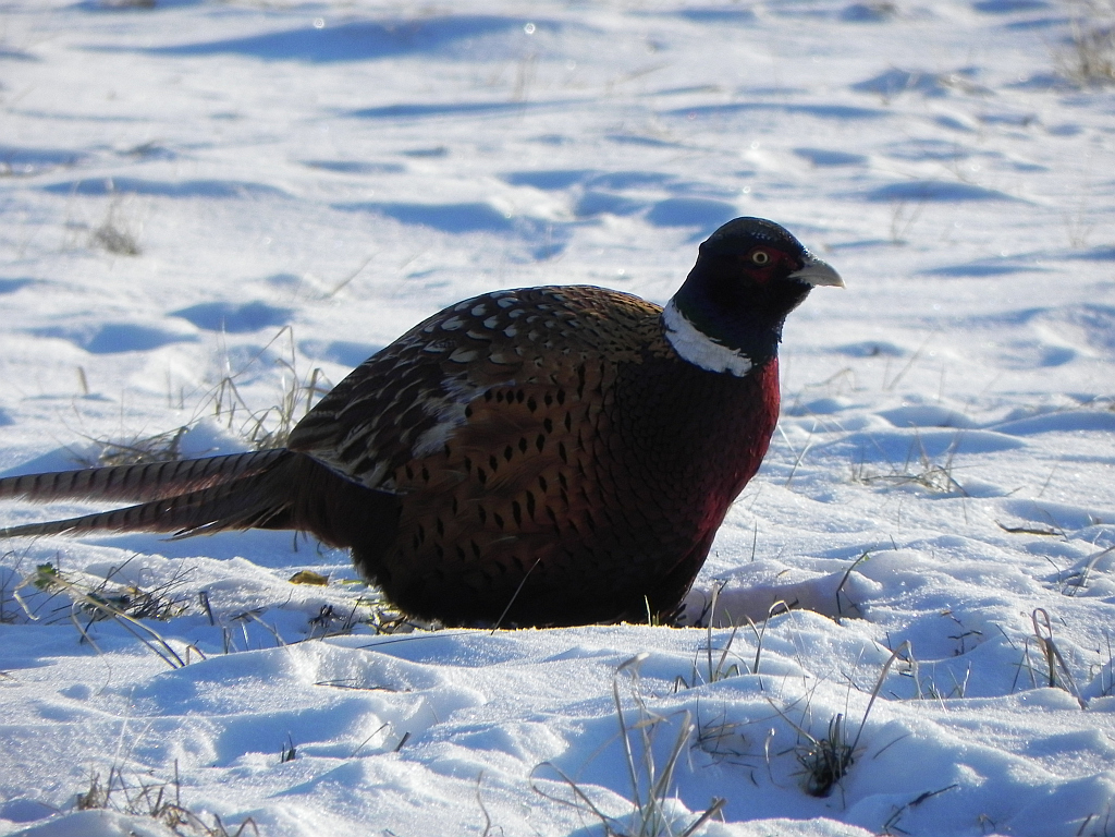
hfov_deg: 2.9
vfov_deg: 2.2
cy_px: 418
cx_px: 558
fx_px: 21839
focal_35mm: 678
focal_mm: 120
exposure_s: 1/520
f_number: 7.1
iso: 160
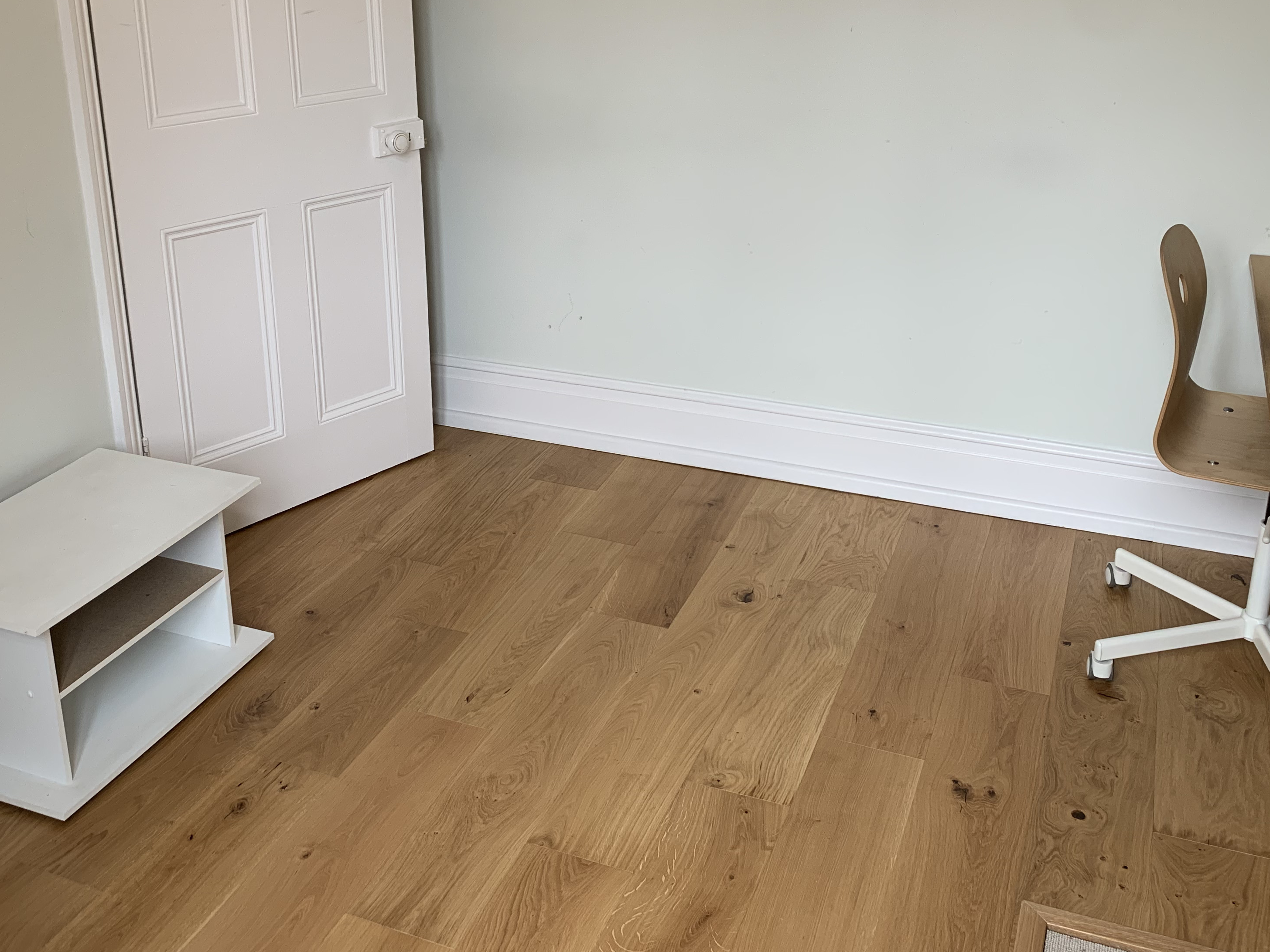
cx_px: 605
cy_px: 332
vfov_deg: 39.3
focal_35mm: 36
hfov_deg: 51.3
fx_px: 1321
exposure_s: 1/121
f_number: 1.8
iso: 50
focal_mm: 4.25
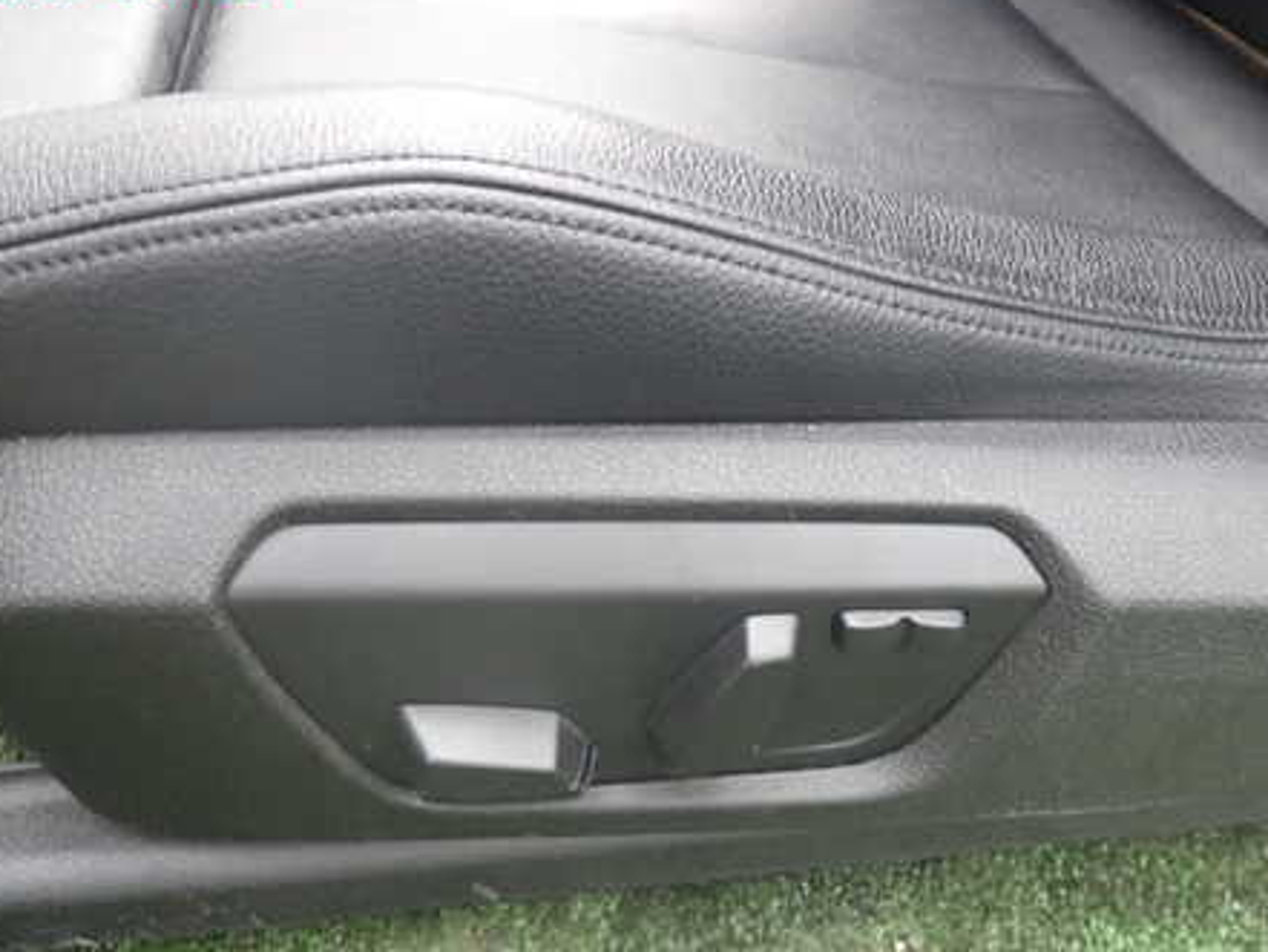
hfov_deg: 53.9
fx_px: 1246
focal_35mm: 34
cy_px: 587
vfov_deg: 41.5
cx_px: 612
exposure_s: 1/30
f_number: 2
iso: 320
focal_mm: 4.5
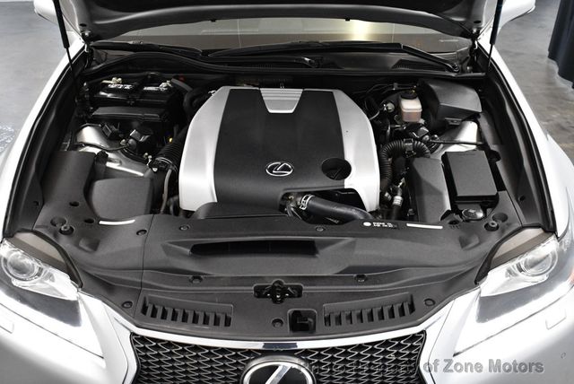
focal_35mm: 46
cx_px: 287
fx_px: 734
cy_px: 192
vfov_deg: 29.3
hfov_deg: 42.7
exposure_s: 1/125
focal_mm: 23
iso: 1800
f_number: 3.8
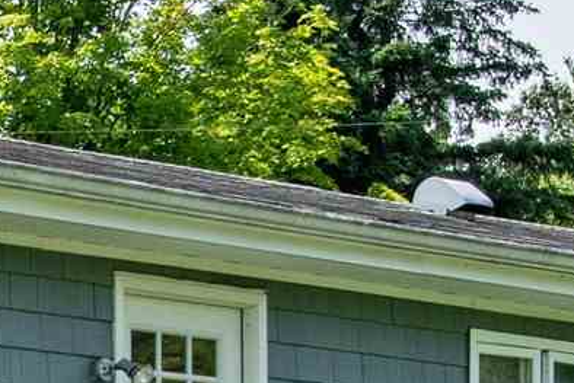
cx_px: -500
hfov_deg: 8.4
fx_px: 3732
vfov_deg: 5.7
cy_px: 772
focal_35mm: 234
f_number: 8
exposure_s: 1/800
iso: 100
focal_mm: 20
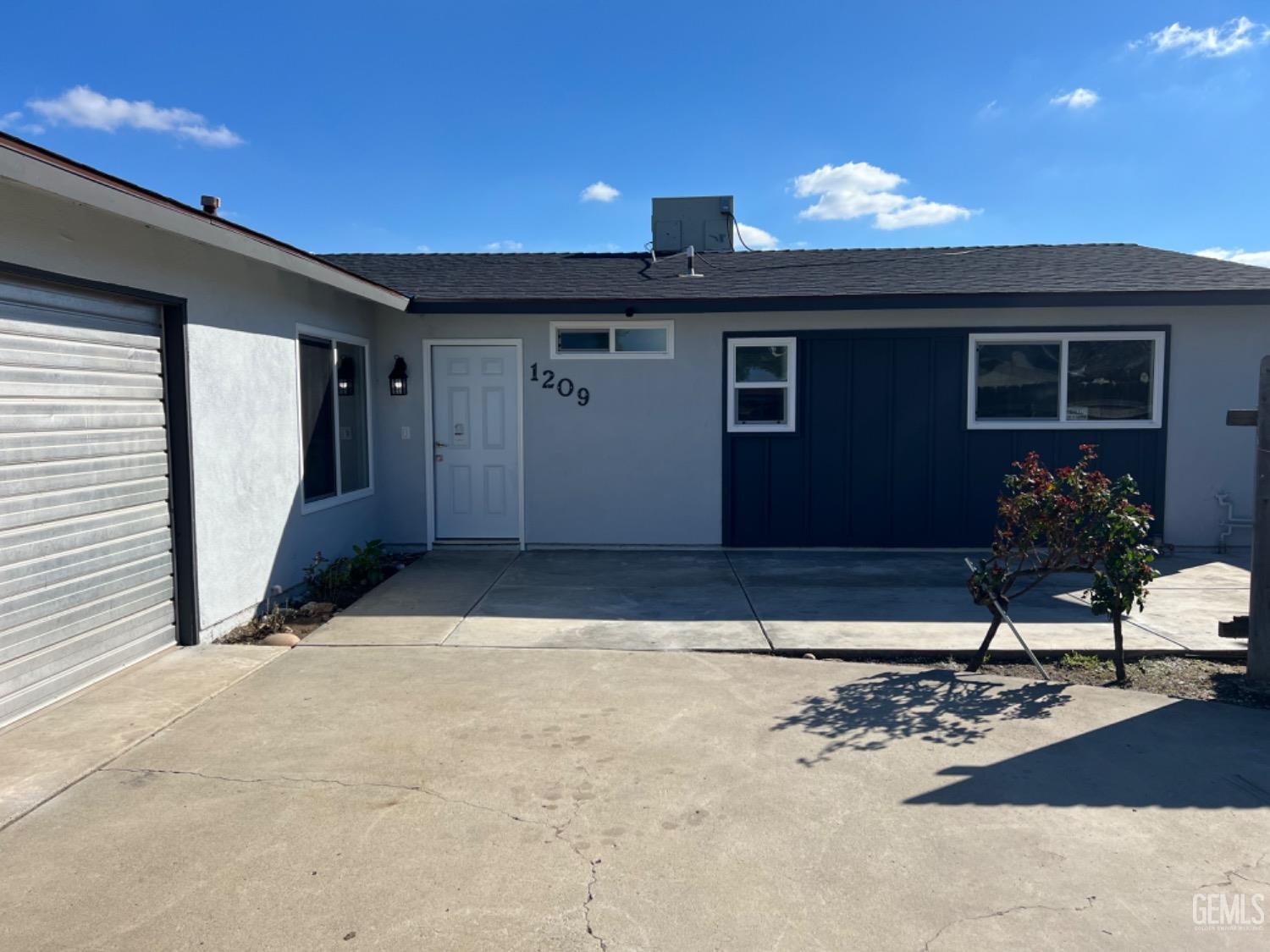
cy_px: 476
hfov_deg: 67.3
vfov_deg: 53.1
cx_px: 635
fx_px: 954
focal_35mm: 26
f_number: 1.5
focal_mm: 5.7
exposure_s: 1/5319
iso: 50
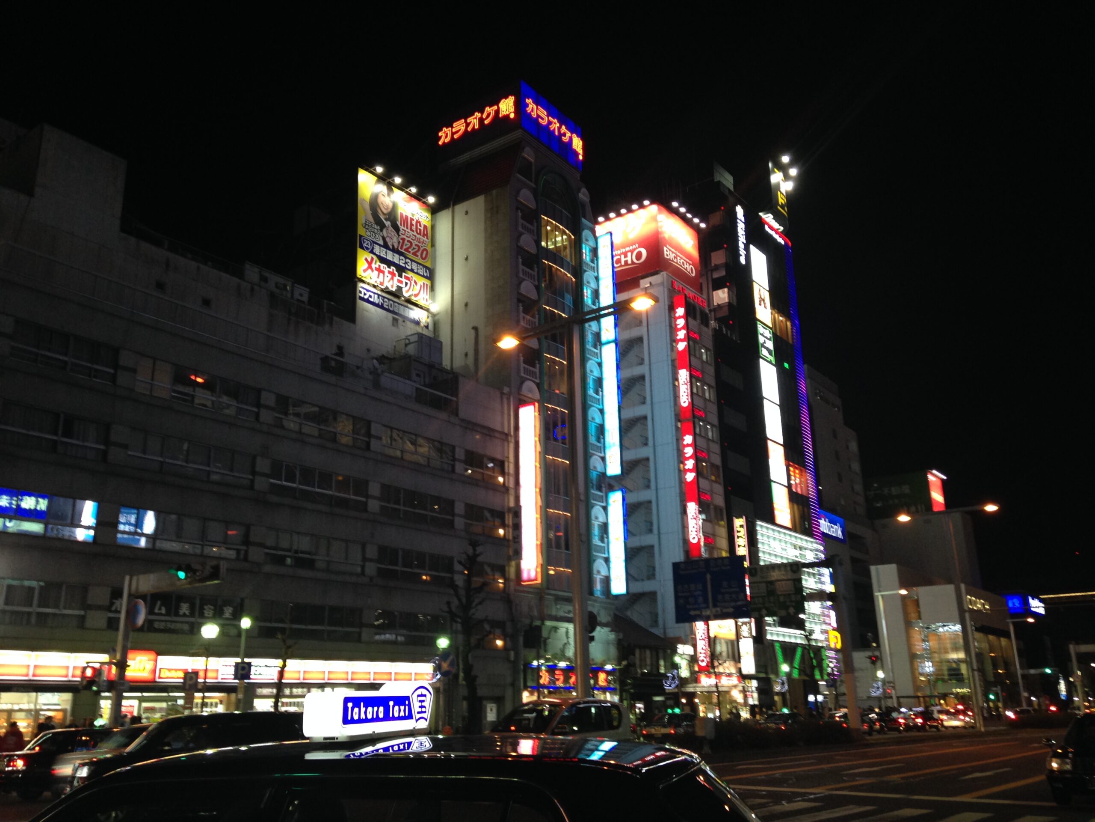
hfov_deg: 55.4
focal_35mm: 33
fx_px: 1044
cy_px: 411
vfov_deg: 42.9
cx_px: 548
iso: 100
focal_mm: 4.12
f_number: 2.4
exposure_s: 1/20
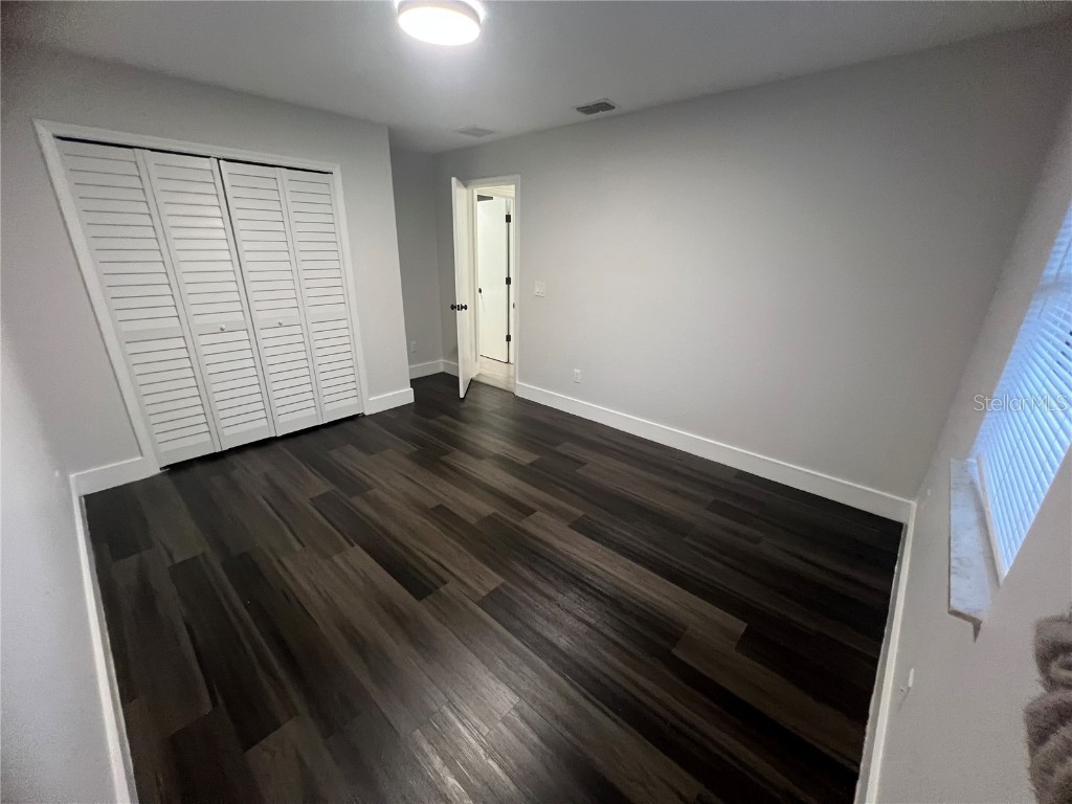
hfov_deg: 106.2
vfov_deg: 89.9
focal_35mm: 13
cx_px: 536
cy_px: 402
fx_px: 403
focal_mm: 1.57
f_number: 1.8
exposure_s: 1/60
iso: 400
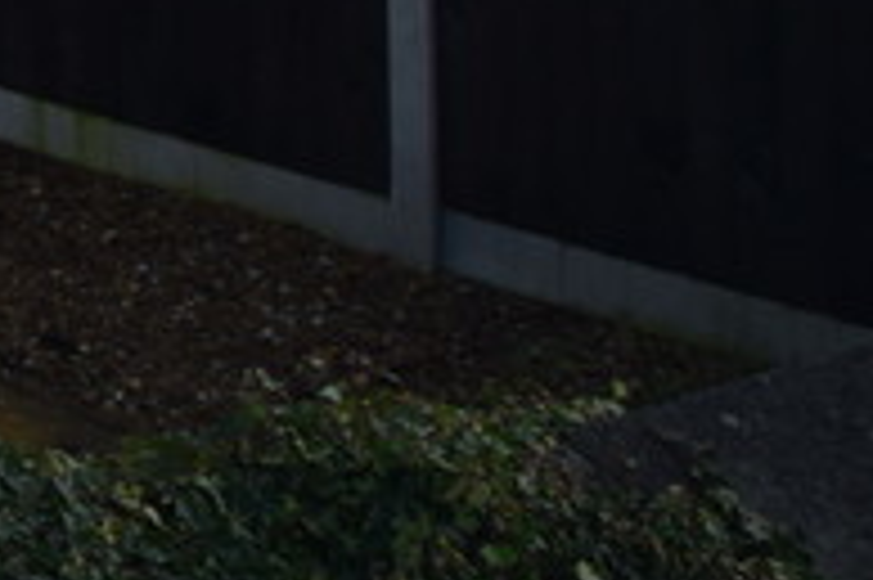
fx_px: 2689
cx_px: -1246
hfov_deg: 13.4
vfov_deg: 11.2
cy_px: -578
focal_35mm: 111
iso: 200
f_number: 9
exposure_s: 1/320
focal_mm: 14
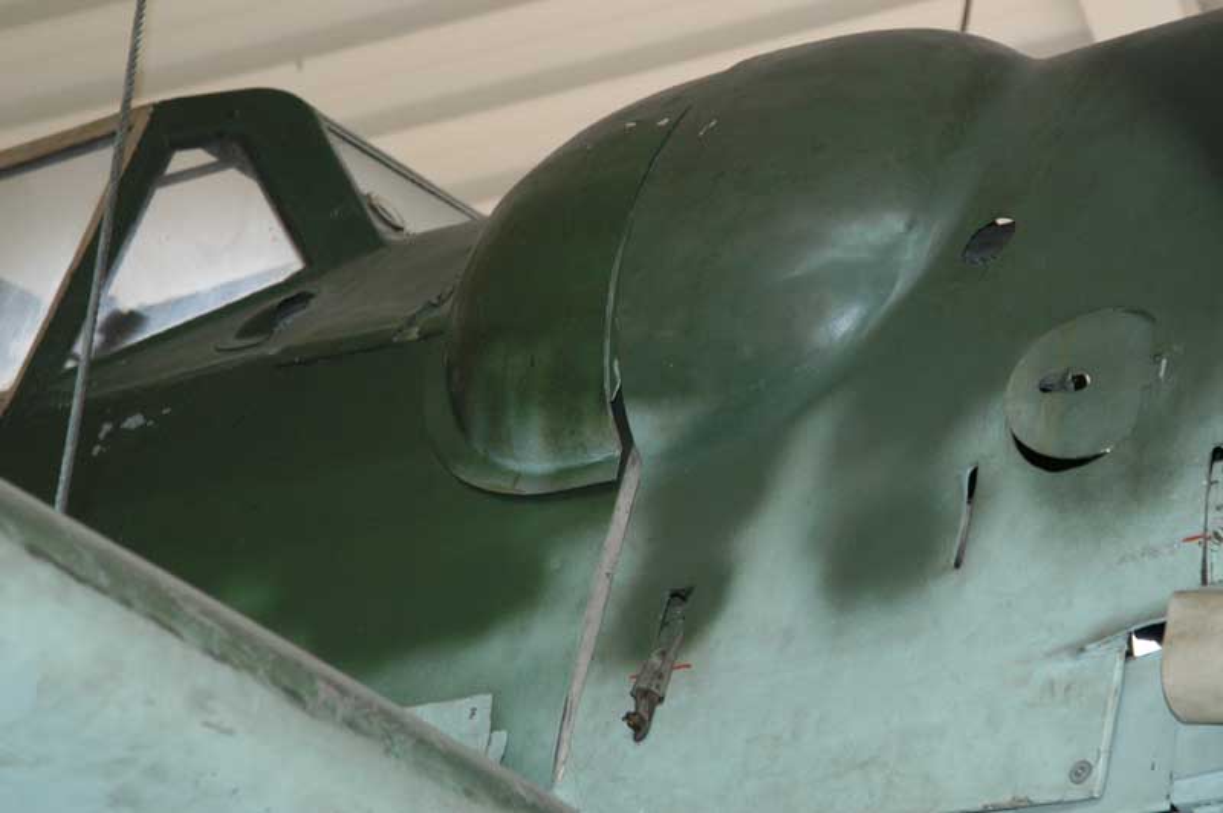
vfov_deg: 10.7
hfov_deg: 16.1
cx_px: 612
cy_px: 406
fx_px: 4328
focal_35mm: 128
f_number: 5.6
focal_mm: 85
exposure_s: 1/60
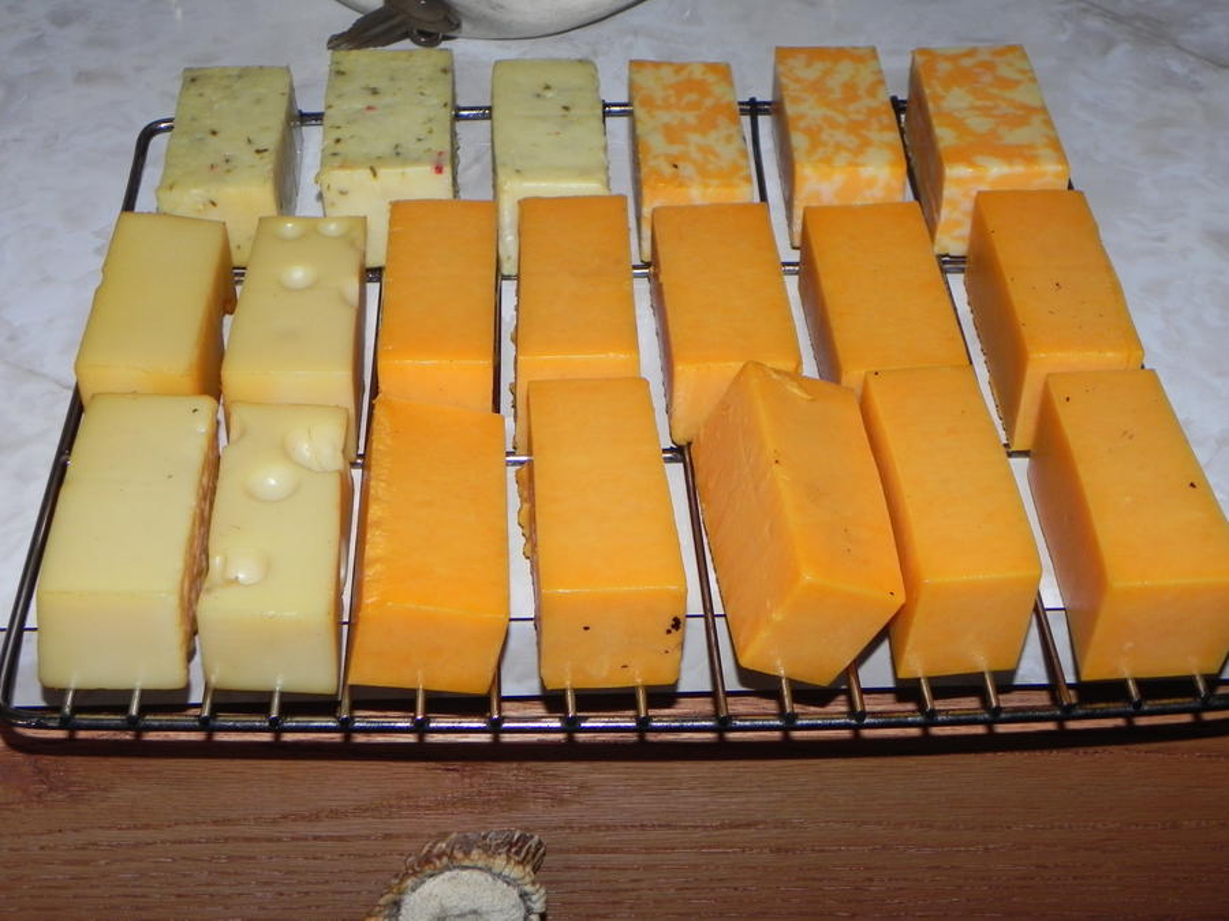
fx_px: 1846
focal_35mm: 52
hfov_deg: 36.8
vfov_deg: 28.0
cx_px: 614
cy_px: 460
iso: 200
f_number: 3.5
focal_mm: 9.2
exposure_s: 1/30
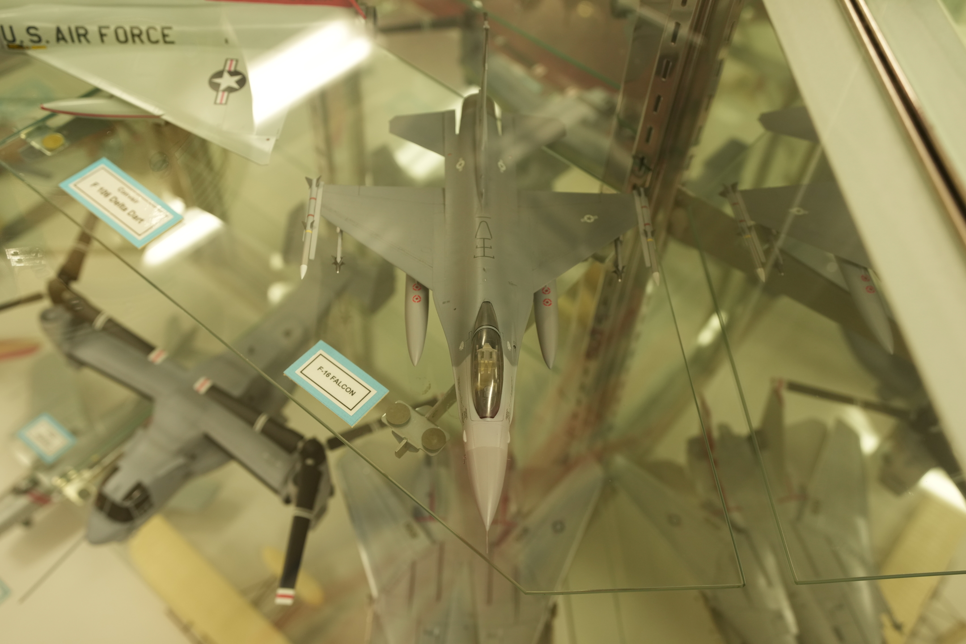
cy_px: 322
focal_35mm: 35
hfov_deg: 54.4
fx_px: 939
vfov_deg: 37.9
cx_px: 483
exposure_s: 1/40
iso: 640
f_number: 4
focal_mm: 35
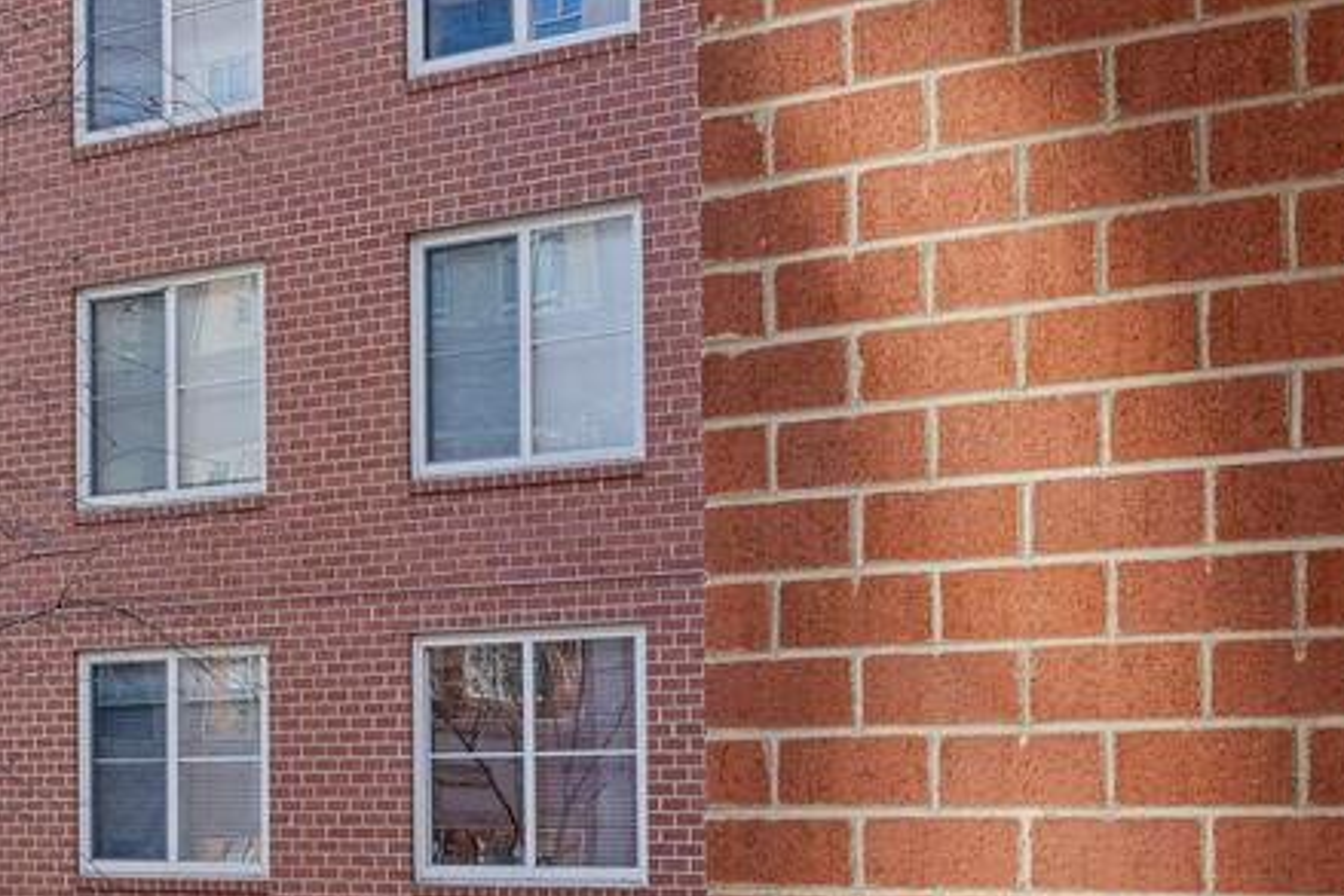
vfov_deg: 21.1
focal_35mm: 63
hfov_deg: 30.4
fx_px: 2353
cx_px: 116
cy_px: 829
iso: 200
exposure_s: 1/50
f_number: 8
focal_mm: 16
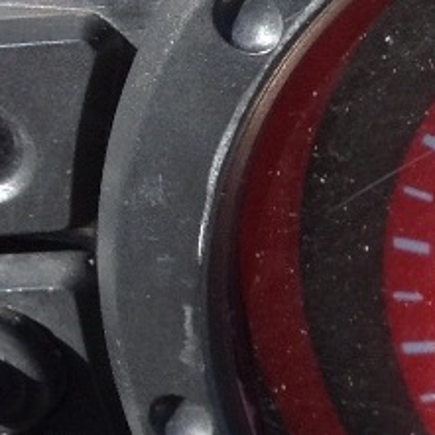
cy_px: 339
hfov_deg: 9.3
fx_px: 2545
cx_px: 791
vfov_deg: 9.7
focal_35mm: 179
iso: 50
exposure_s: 1/451
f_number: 2.4
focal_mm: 4.28
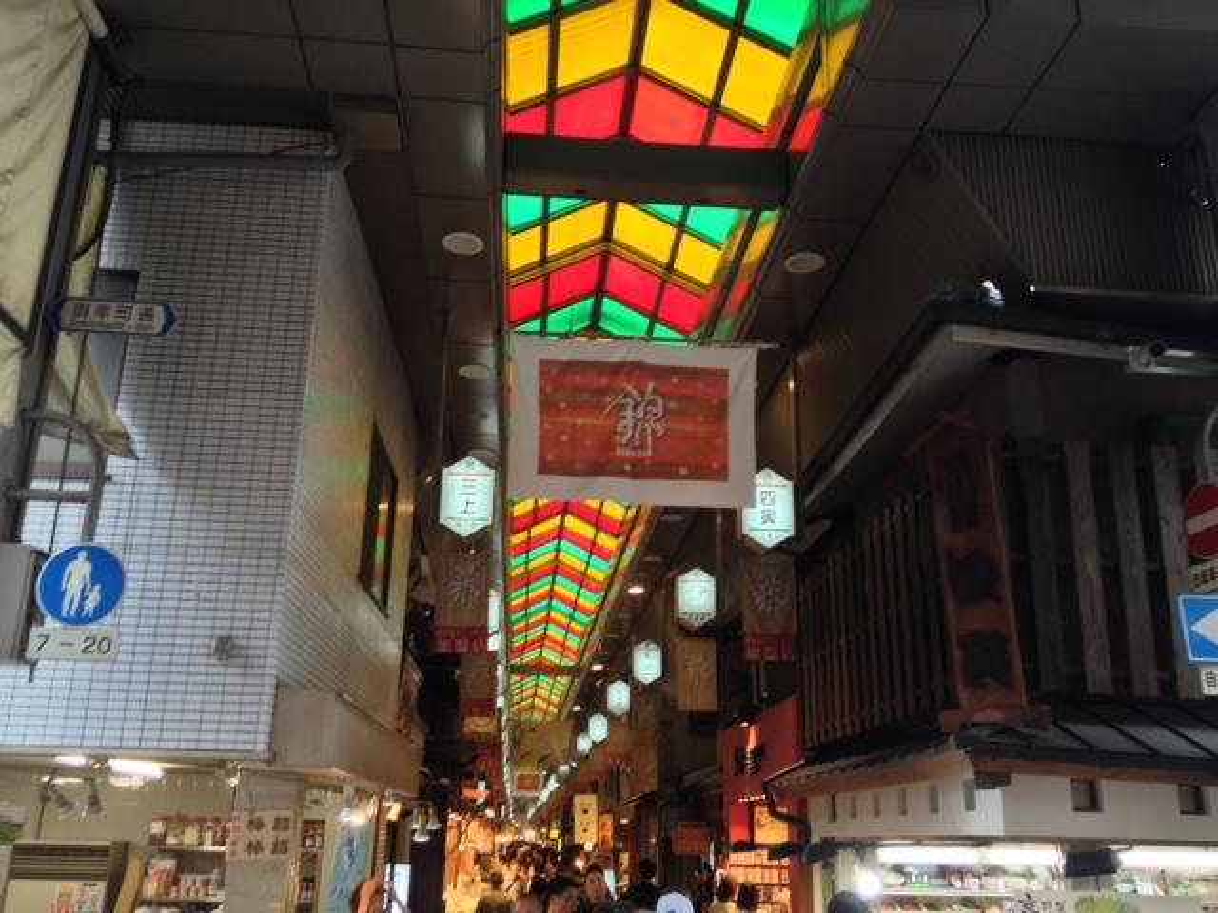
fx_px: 1232
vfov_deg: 40.7
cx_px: 609
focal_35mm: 35
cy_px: 456
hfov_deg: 52.6
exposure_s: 1/20
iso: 80
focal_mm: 4.28
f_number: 2.4
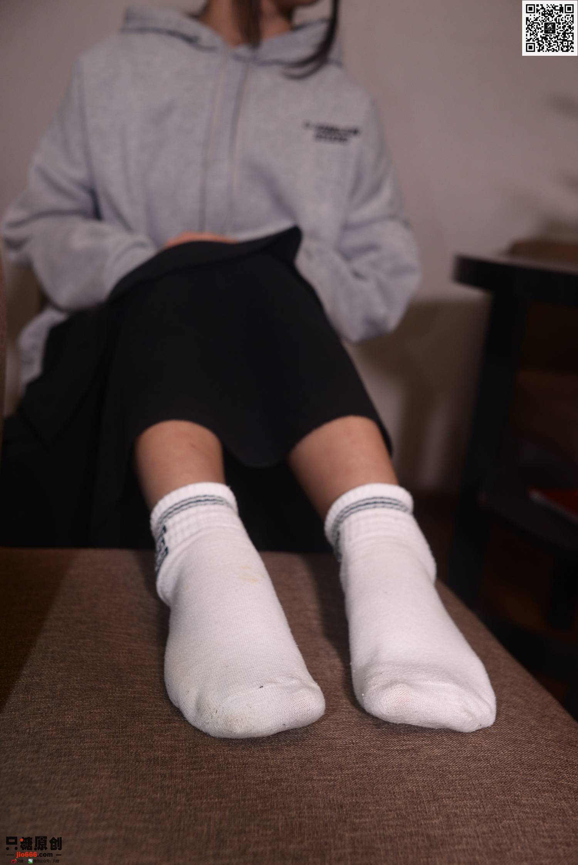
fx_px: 842
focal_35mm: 35
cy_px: 432
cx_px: 289
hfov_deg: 37.9
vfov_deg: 54.4
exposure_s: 1/125
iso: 640
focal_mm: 35
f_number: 5.6
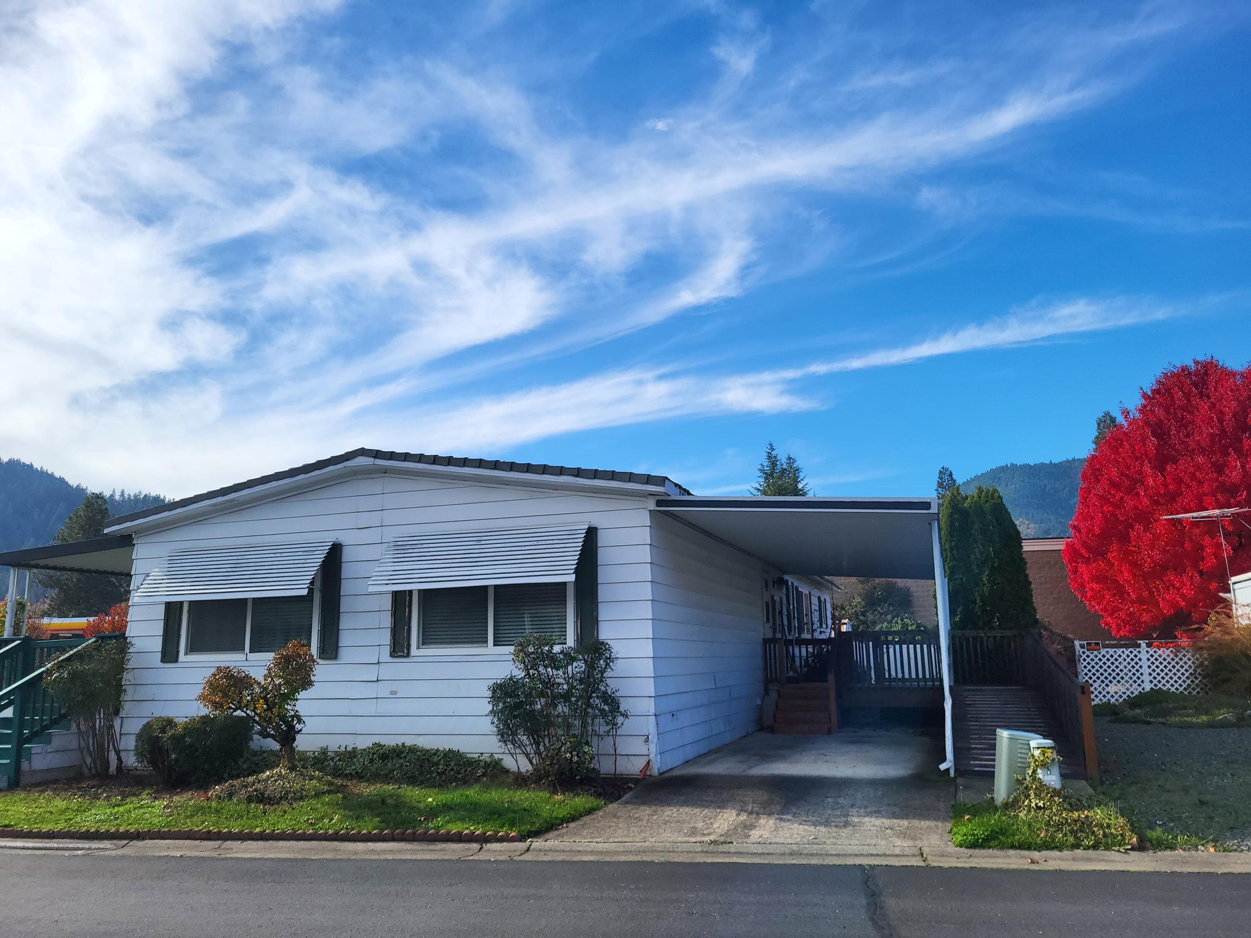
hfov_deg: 67.3
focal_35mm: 26
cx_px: 626
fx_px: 940
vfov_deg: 53.1
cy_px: 469
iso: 40
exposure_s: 1/2259
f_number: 1.8
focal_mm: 5.4
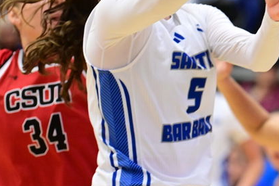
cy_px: 101
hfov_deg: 4.7
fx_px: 3377
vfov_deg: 3.2
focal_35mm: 436
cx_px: 197
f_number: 2.8
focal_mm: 150
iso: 5000
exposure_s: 1/1000
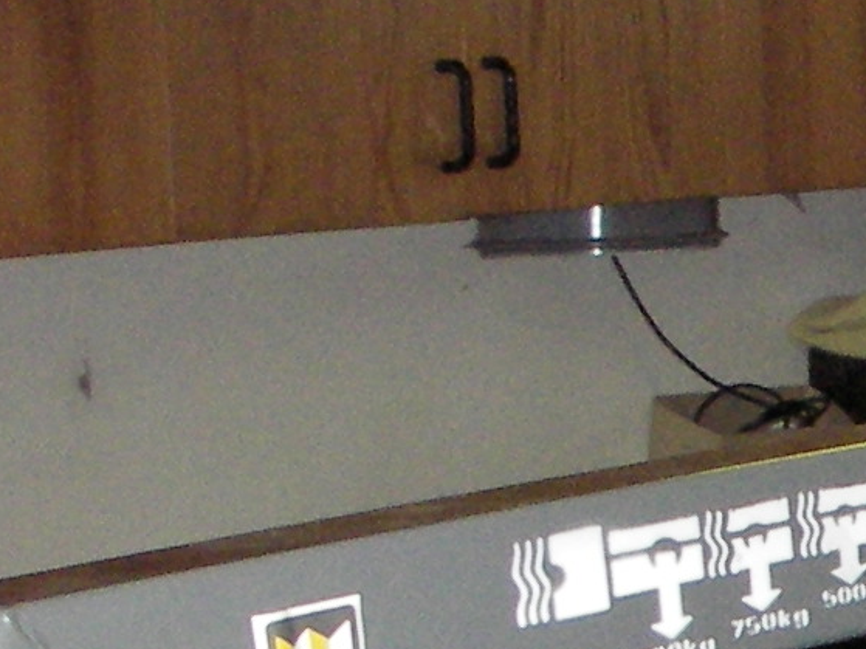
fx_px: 4352
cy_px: 920
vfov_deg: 8.4
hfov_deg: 10.3
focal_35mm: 174
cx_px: 1819
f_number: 3.3
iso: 200
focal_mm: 6.3
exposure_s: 1/30
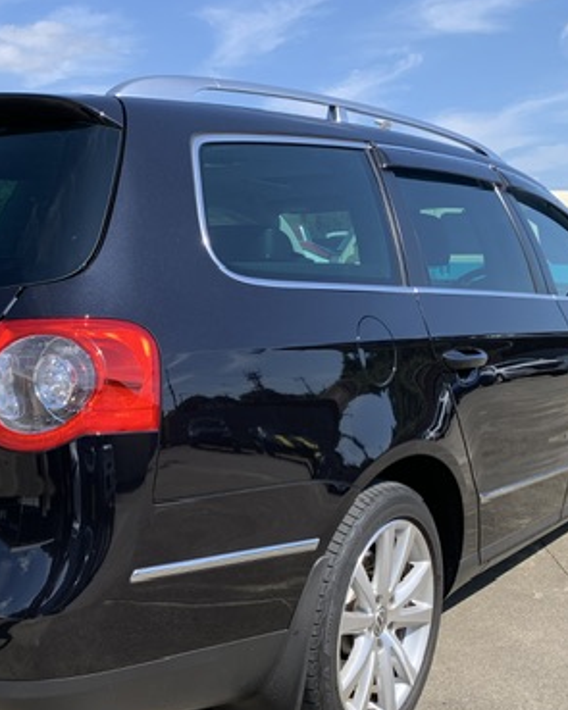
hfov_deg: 33.6
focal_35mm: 44
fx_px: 925
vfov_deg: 41.8
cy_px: 423
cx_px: 164
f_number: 1.8
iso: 25
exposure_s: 1/1235
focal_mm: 4.25
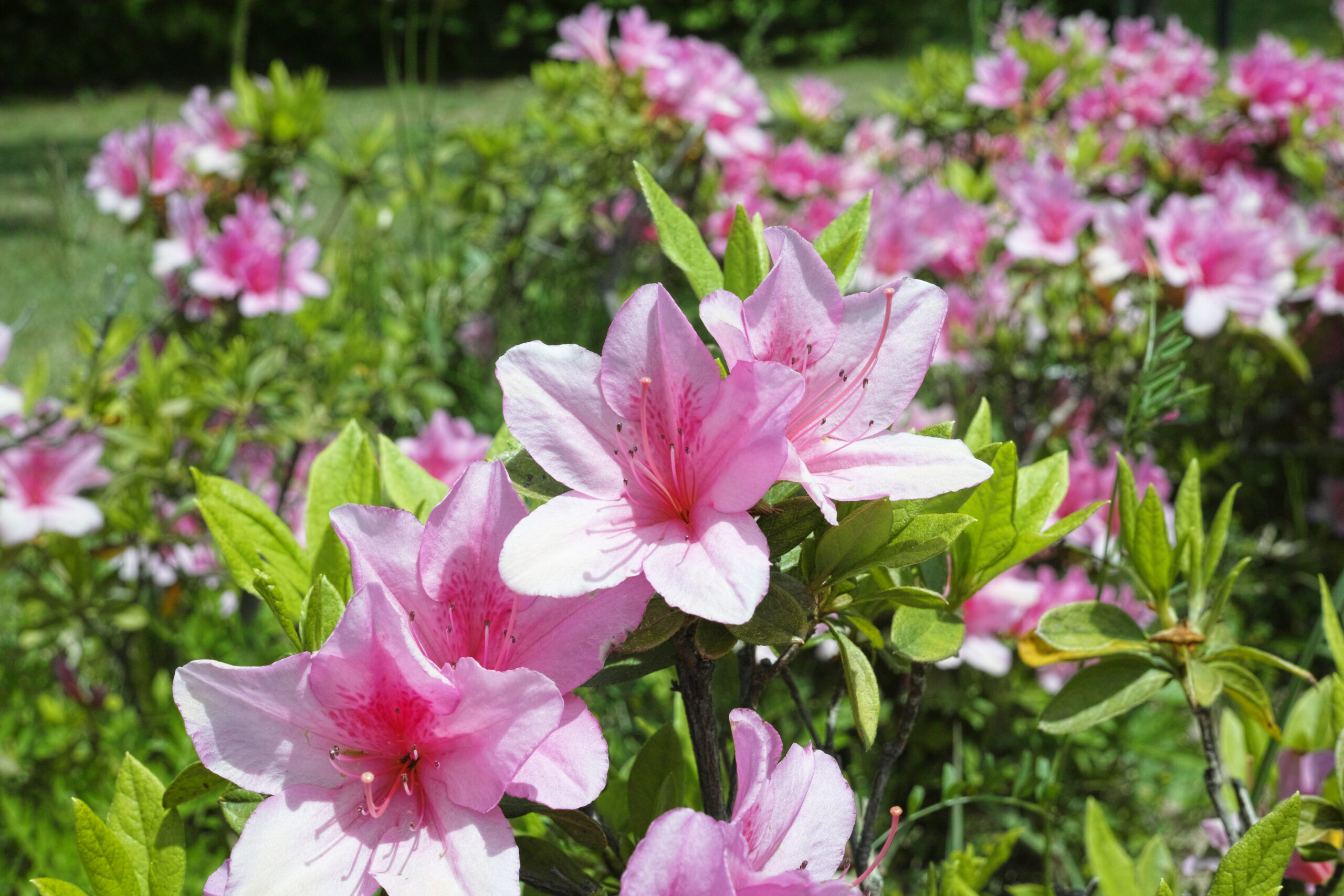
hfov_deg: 43.6
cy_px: 448
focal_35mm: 45
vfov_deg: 29.9
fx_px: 1680
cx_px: 672
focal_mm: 30
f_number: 9
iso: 200
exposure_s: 1/500
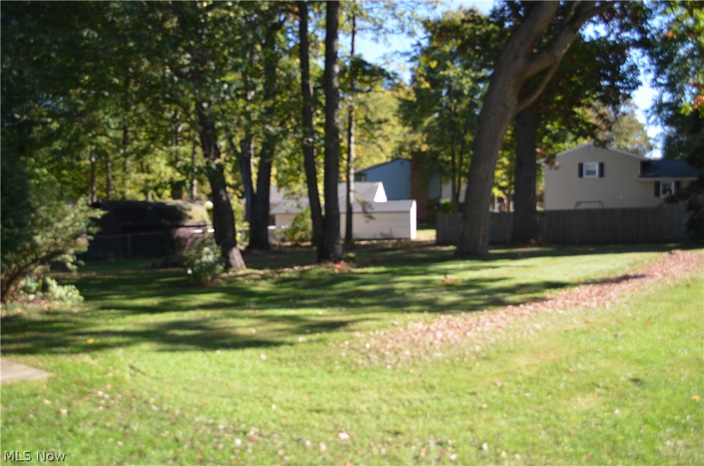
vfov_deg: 39.8
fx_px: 644
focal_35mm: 33
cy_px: 233
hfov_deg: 57.3
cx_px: 352
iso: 100
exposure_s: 1/200
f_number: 4.5
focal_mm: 22
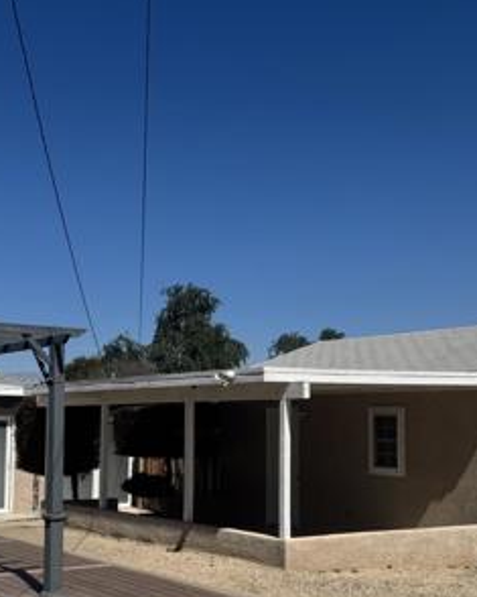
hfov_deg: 29.6
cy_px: 376
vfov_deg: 36.4
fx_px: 900
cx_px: 199
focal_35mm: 51
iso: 80
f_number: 1.78
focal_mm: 6.76
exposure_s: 1/7937
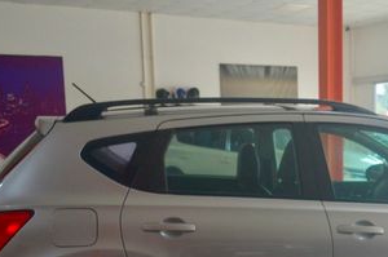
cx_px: 314
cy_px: 231
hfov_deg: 30.6
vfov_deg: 20.7
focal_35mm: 64
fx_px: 689
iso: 500
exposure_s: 1/160
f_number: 4
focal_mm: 20
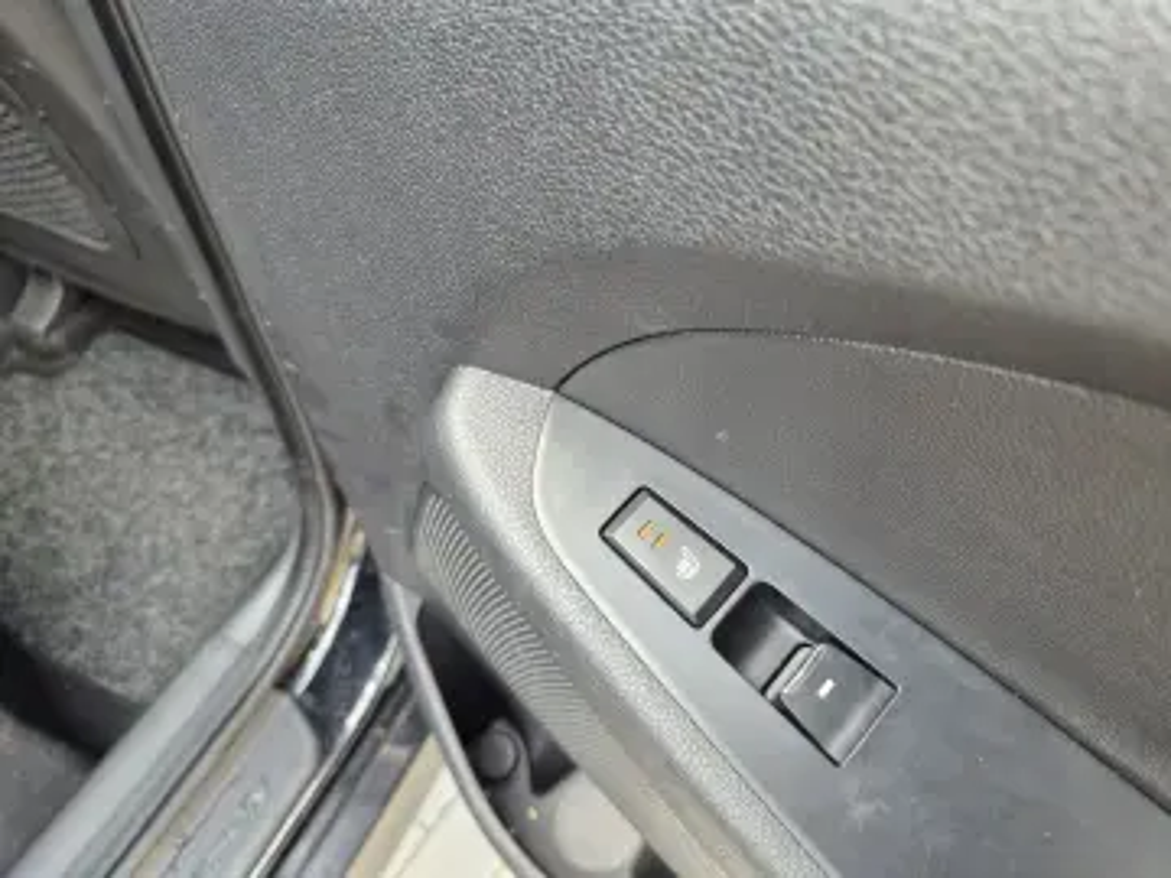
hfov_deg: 73.9
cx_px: 586
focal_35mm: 23
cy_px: 439
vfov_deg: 58.9
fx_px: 778
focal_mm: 5.4
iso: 125
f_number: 1.8
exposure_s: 1/100
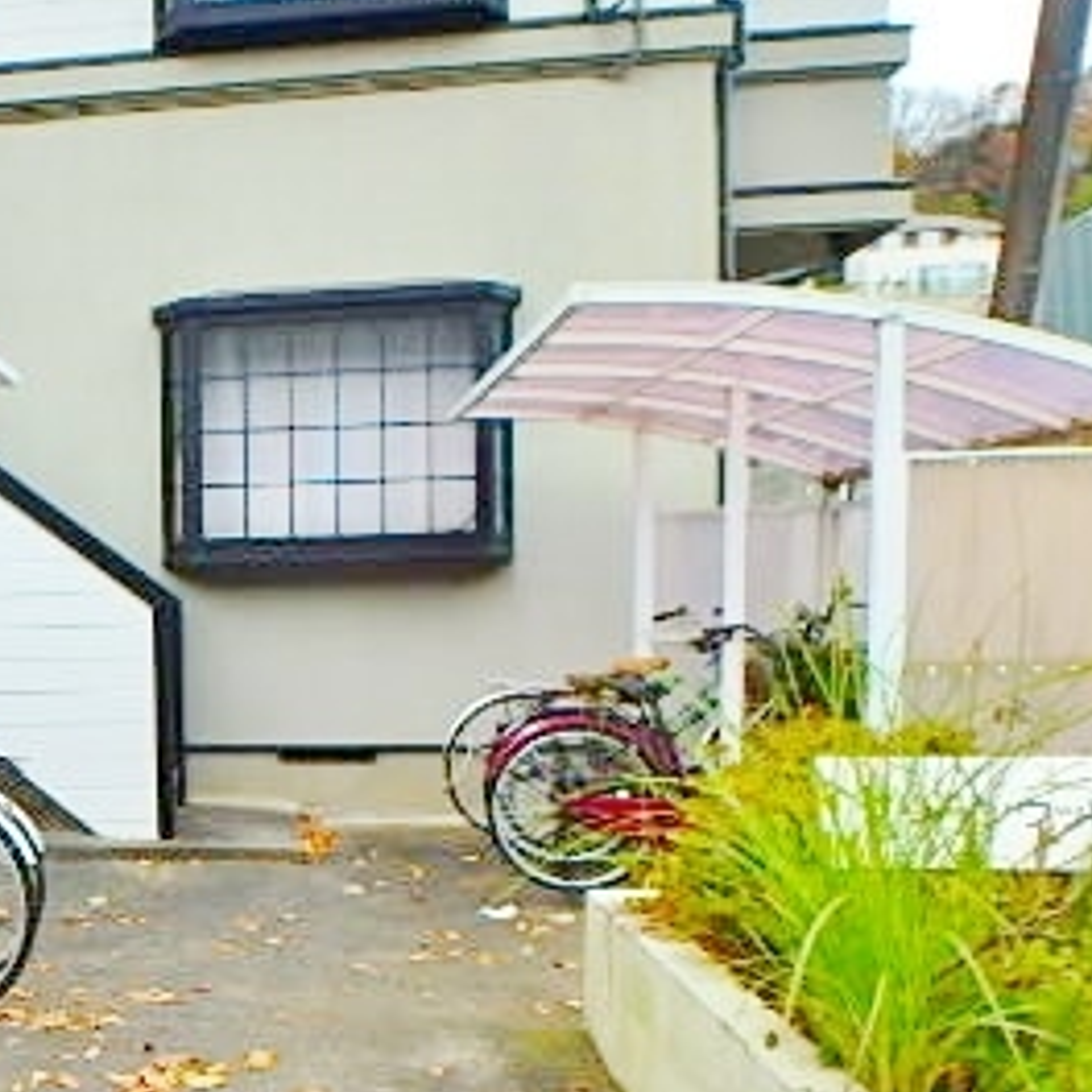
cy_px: 765
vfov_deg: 37.0
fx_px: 1606
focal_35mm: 45
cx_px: -54
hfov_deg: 33.6
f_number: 3.5
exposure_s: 1/250
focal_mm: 3.7
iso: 125
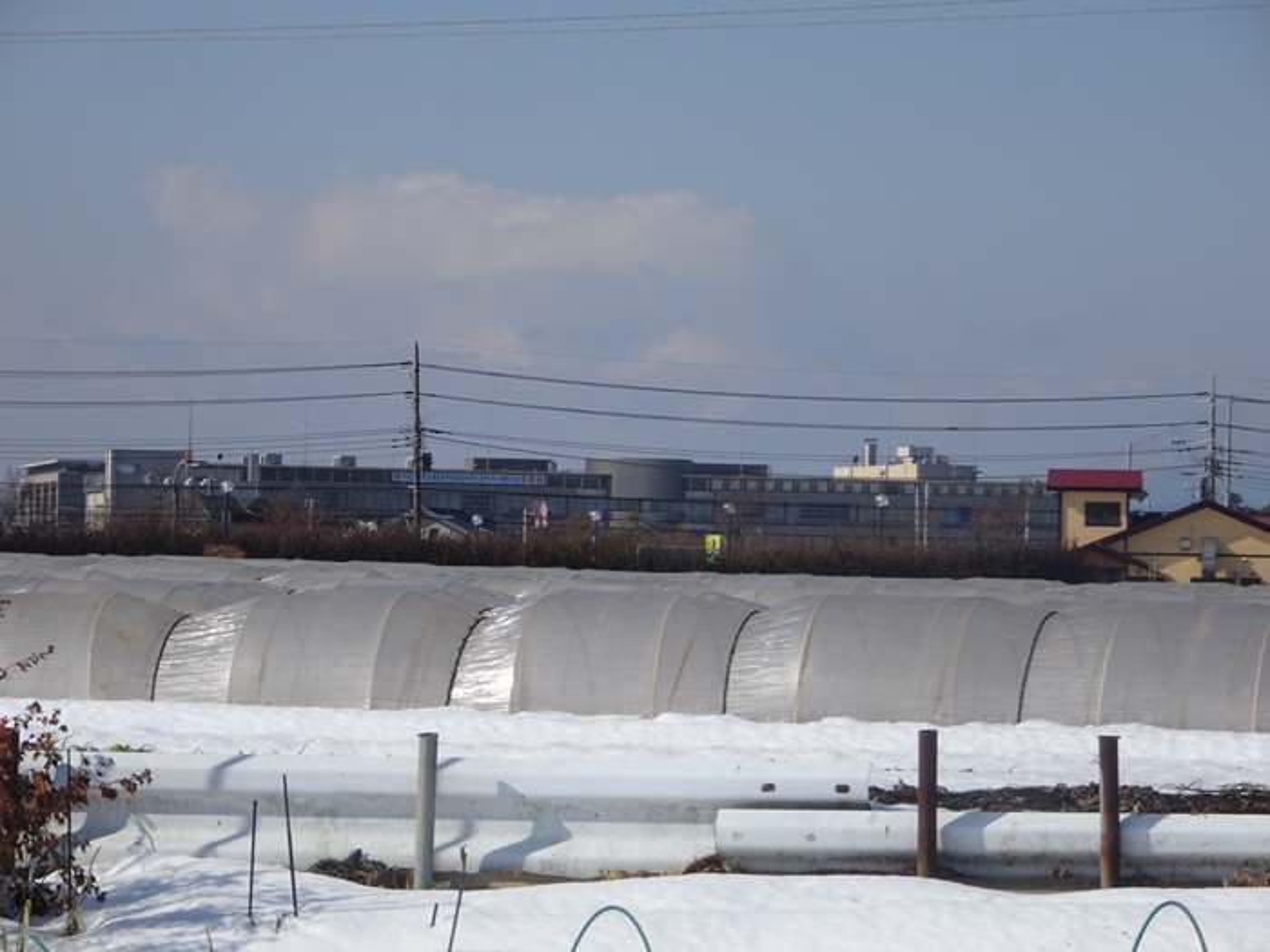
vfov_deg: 8.1
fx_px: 6714
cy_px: 476
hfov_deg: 10.8
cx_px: 635
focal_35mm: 183
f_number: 5.6
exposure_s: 1/800
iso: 80
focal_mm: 31.31
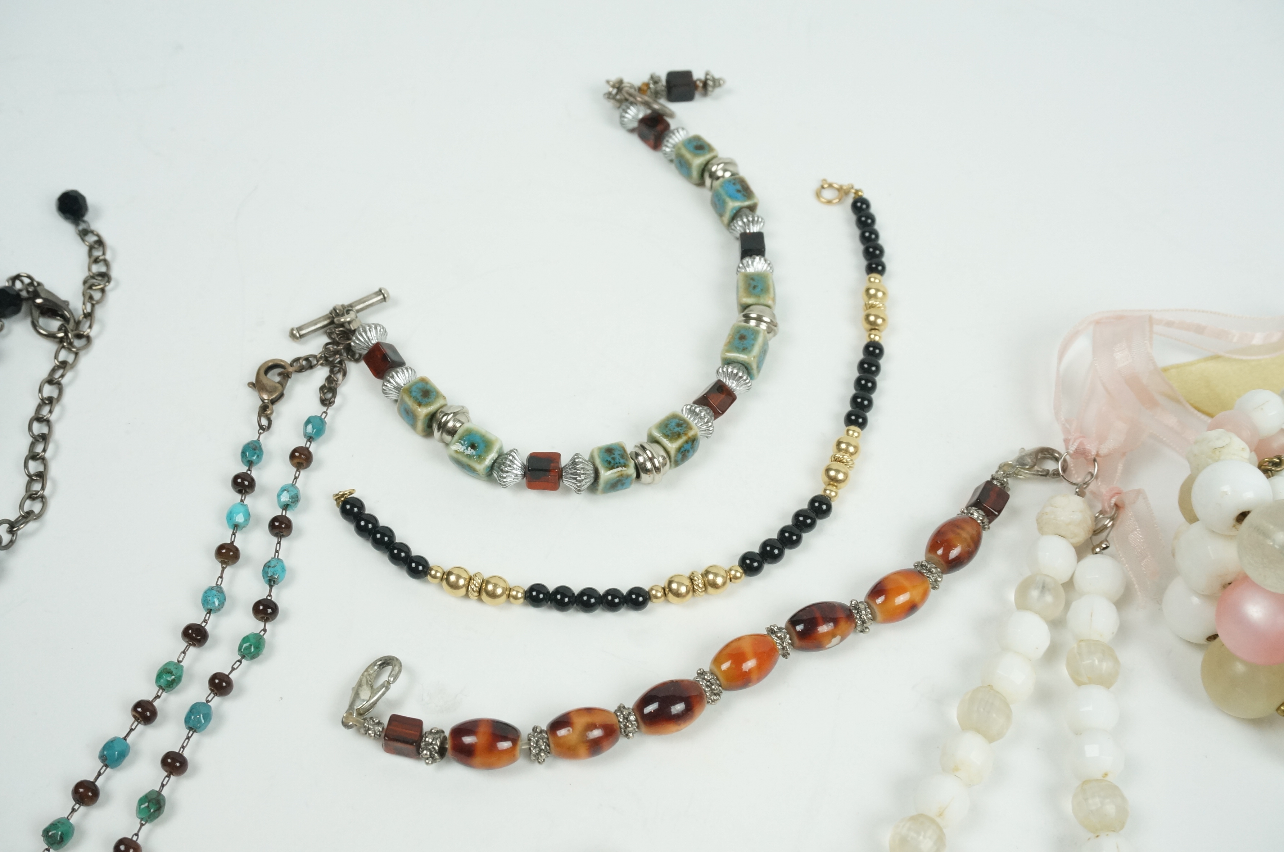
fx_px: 1549
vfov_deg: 30.8
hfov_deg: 45.0
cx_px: 642
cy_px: 426
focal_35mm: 44
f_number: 10
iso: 1600
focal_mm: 29
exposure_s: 1/60
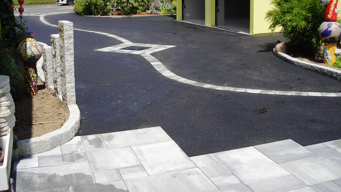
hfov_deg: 46.4
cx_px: 172
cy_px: 58
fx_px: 398
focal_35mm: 44
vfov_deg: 26.9
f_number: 6.4
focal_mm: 6.3
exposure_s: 1/190
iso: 50
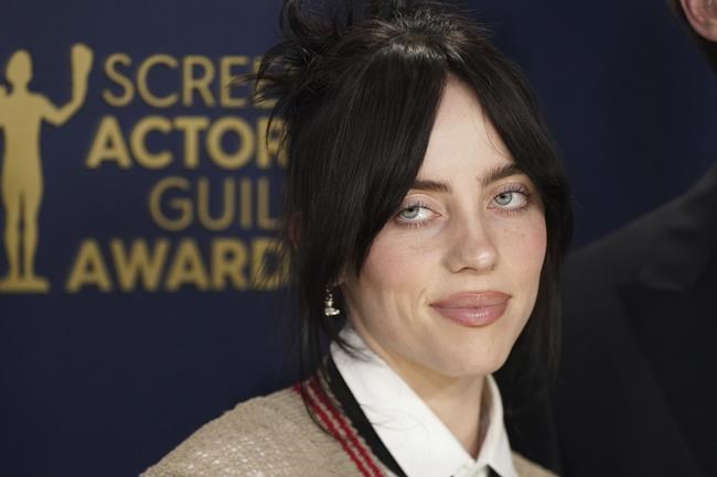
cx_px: 358
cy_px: 238
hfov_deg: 8.2
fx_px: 4978
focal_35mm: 250
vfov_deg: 5.5
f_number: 5.6
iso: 6400
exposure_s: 1/320
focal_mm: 250
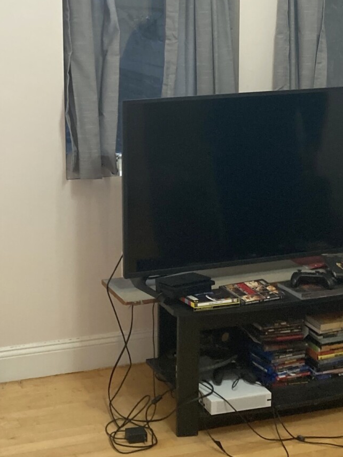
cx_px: 12
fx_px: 885
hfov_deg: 21.3
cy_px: 87
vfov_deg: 28.3
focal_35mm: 67
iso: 100
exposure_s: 1/60
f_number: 1.8
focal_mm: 3.99
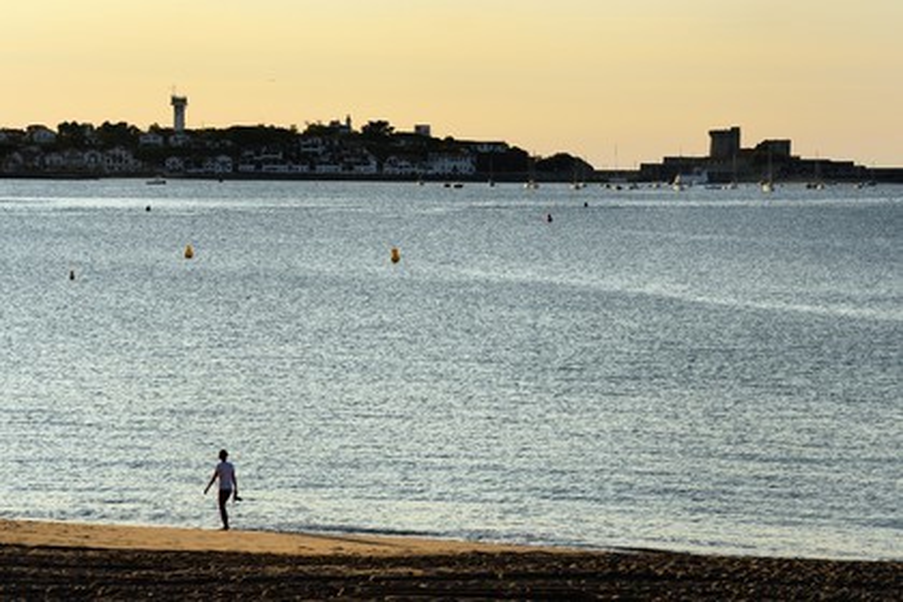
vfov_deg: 11.0
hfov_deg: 16.4
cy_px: 301
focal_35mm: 125
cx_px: 452
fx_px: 3135
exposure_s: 1/250
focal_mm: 125
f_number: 14
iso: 200
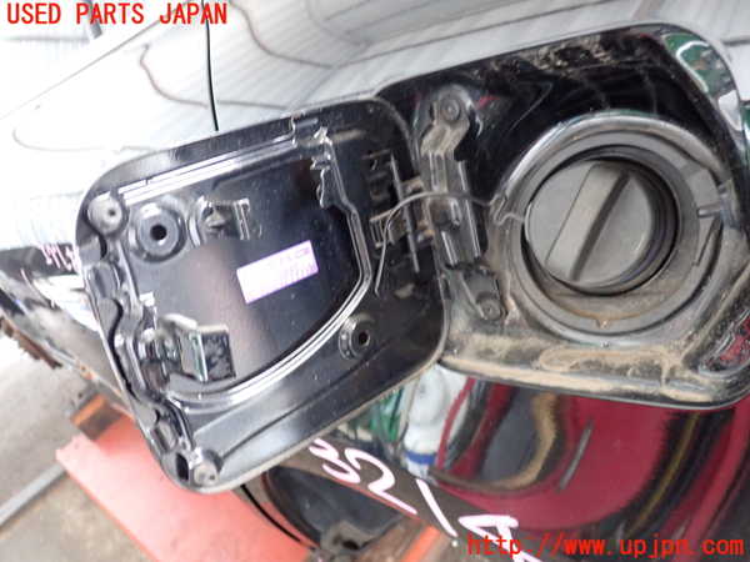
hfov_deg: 60.0
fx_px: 650
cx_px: 375
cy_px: 281
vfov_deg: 46.8
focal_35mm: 30
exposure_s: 1/30
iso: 640
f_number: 2.3
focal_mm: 5.4
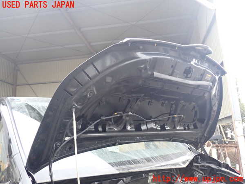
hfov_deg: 60.0
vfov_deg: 46.8
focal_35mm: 30
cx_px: 122
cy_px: 92
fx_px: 212
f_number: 2.3
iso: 400
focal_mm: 5.4
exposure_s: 1/30
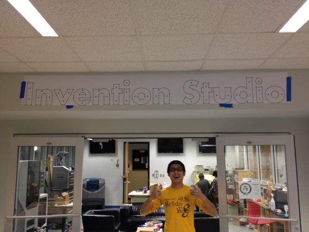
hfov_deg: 52.6
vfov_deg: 40.7
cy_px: 116
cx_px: 154
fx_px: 312
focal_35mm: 35
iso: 125
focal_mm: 4.28
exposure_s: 1/20
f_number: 2.4
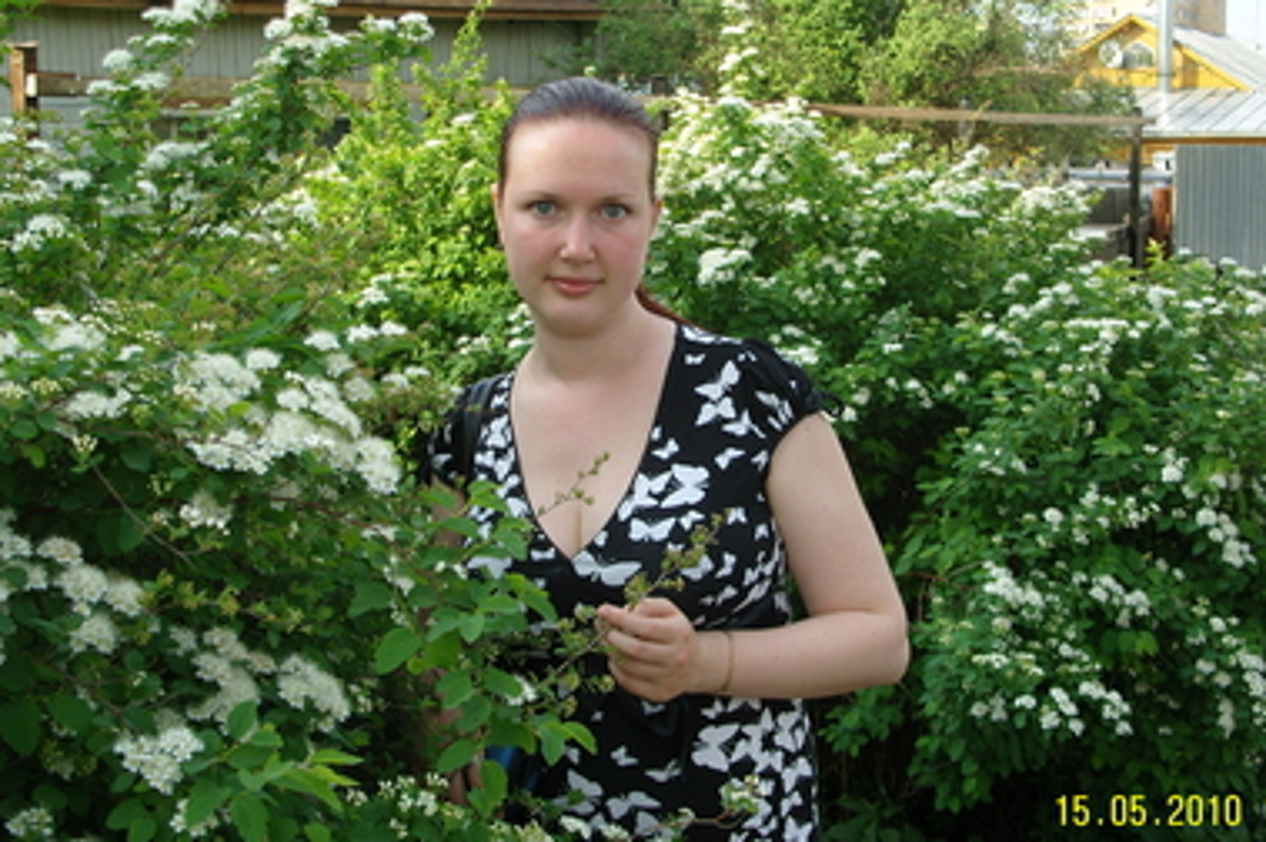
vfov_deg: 28.6
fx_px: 1651
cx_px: 655
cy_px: 358
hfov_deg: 41.9
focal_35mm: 47
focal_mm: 7.8
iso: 80
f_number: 2.8
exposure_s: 1/400
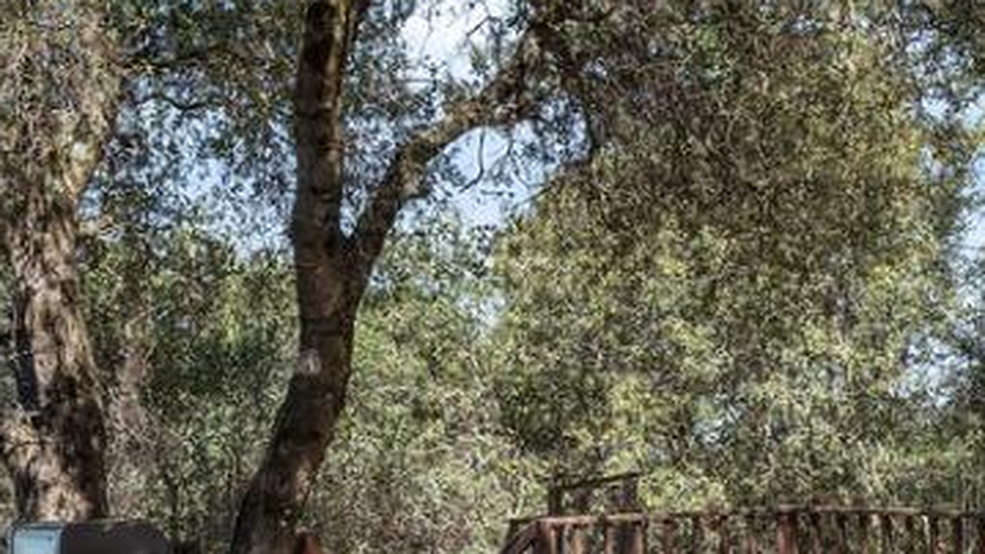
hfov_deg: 30.0
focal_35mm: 70
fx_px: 1828
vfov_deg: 17.1
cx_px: 642
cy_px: 416
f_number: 8
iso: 320
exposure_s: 1/160
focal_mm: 16
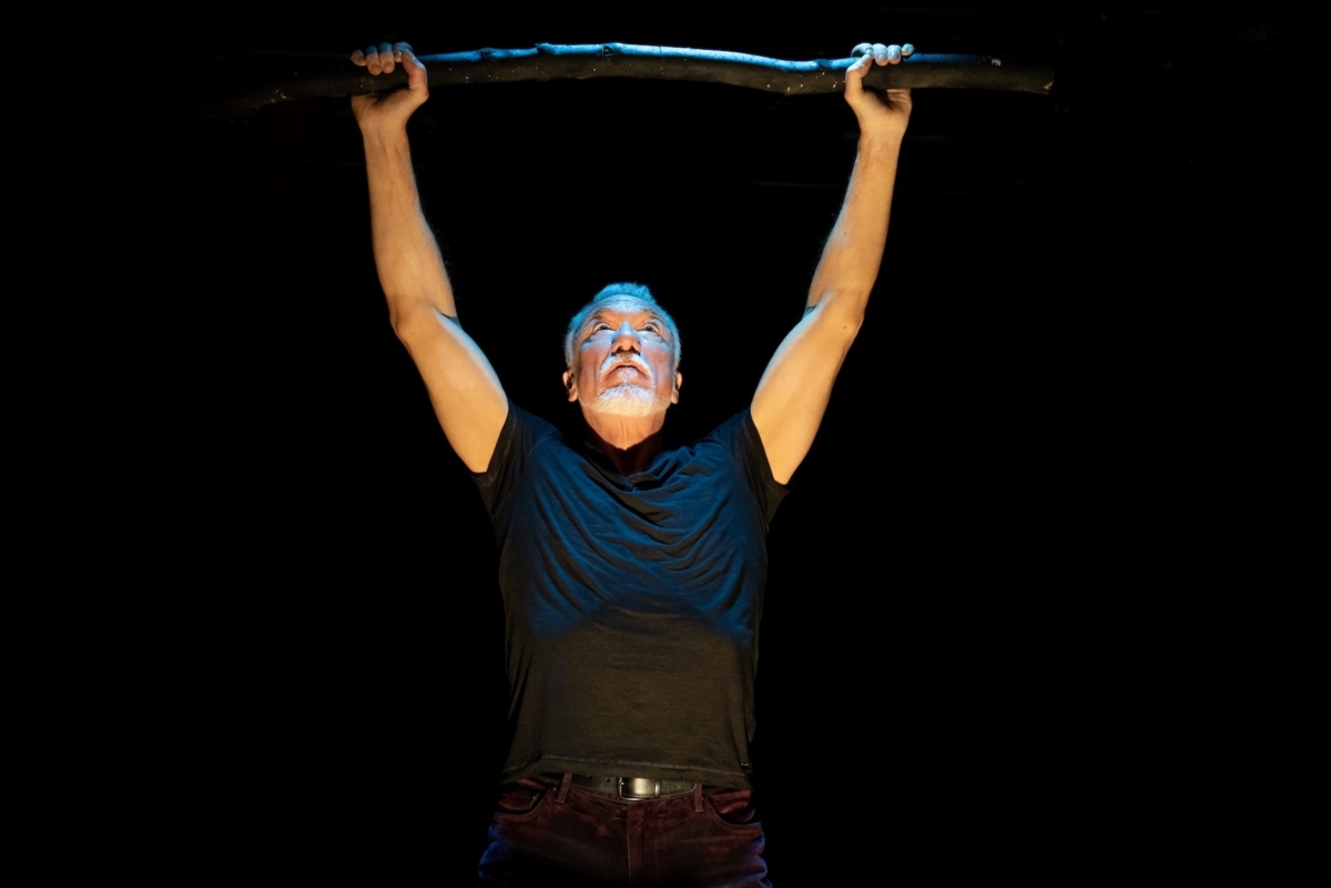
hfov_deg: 41.1
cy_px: 444
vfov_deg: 28.1
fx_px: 1775
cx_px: 666
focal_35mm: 48
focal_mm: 48
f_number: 4
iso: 2500
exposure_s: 1/250
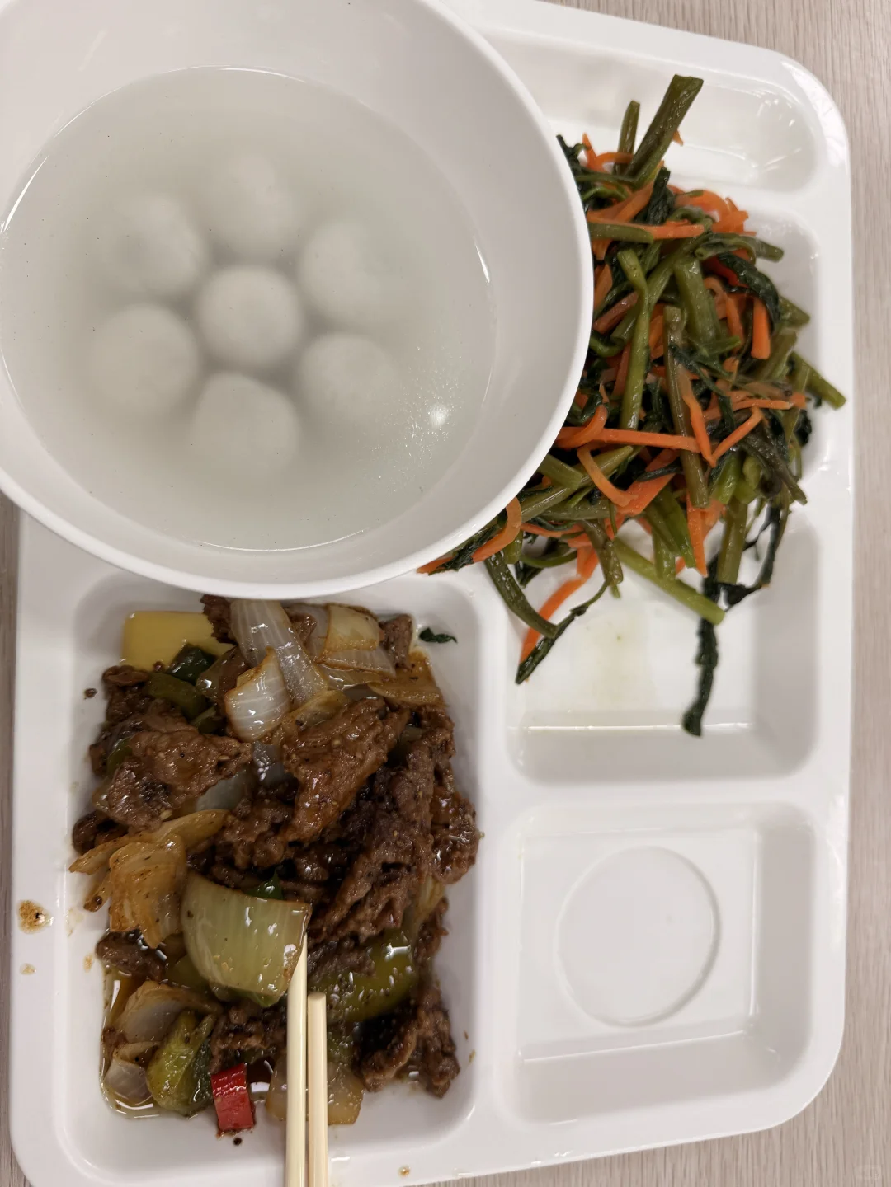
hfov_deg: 56.8
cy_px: 594
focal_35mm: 24
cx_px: 446
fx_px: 824
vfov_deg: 71.6
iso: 80
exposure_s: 1/121
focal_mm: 6.76
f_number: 1.78
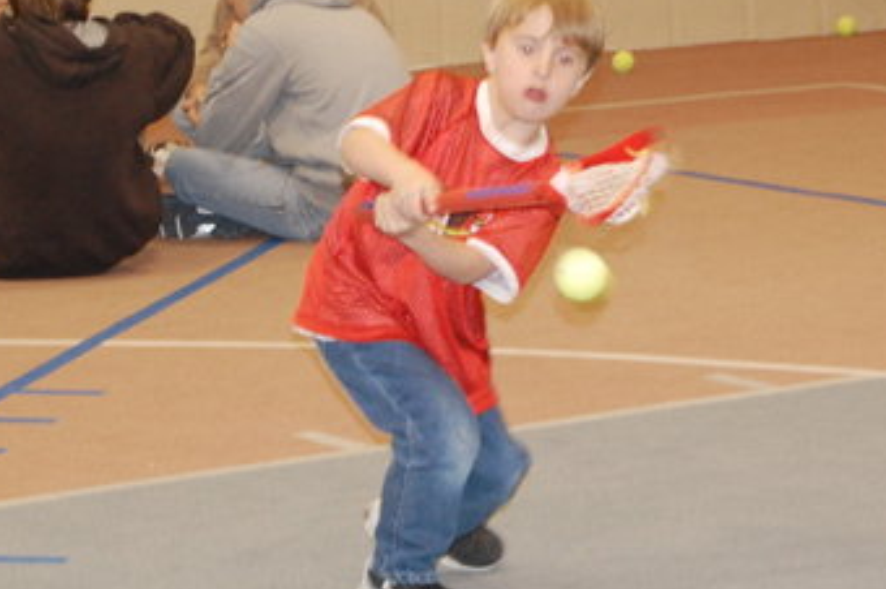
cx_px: 508
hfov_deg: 10.6
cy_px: 177
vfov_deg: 7.1
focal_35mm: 194
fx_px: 4774
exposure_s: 1/60
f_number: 5.6
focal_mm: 55
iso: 900
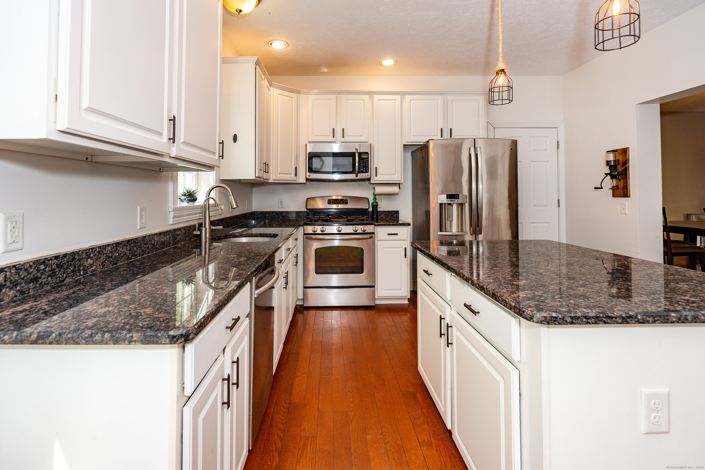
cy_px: 235
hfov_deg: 93.3
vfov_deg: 70.4
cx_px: 352
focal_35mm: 17
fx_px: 333
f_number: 6.3
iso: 320
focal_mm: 17
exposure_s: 1/40
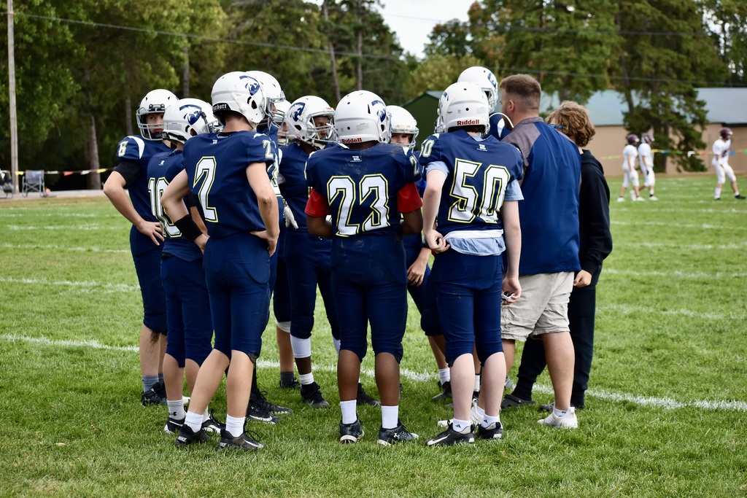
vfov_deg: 13.0
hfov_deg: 19.5
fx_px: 2179
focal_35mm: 105
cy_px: 249
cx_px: 374
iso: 720
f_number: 4.5
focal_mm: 70
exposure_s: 1/1000
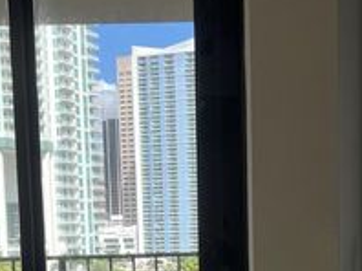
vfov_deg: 18.1
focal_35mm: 78
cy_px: 307
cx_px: 210
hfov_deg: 25.0
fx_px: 815
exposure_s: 1/1311
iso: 50
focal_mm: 5.7
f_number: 1.5
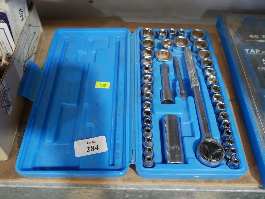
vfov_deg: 41.8
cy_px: 100
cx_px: 132
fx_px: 260
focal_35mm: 34
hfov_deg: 53.9
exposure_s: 1/60
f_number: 4.5
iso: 1000
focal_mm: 17
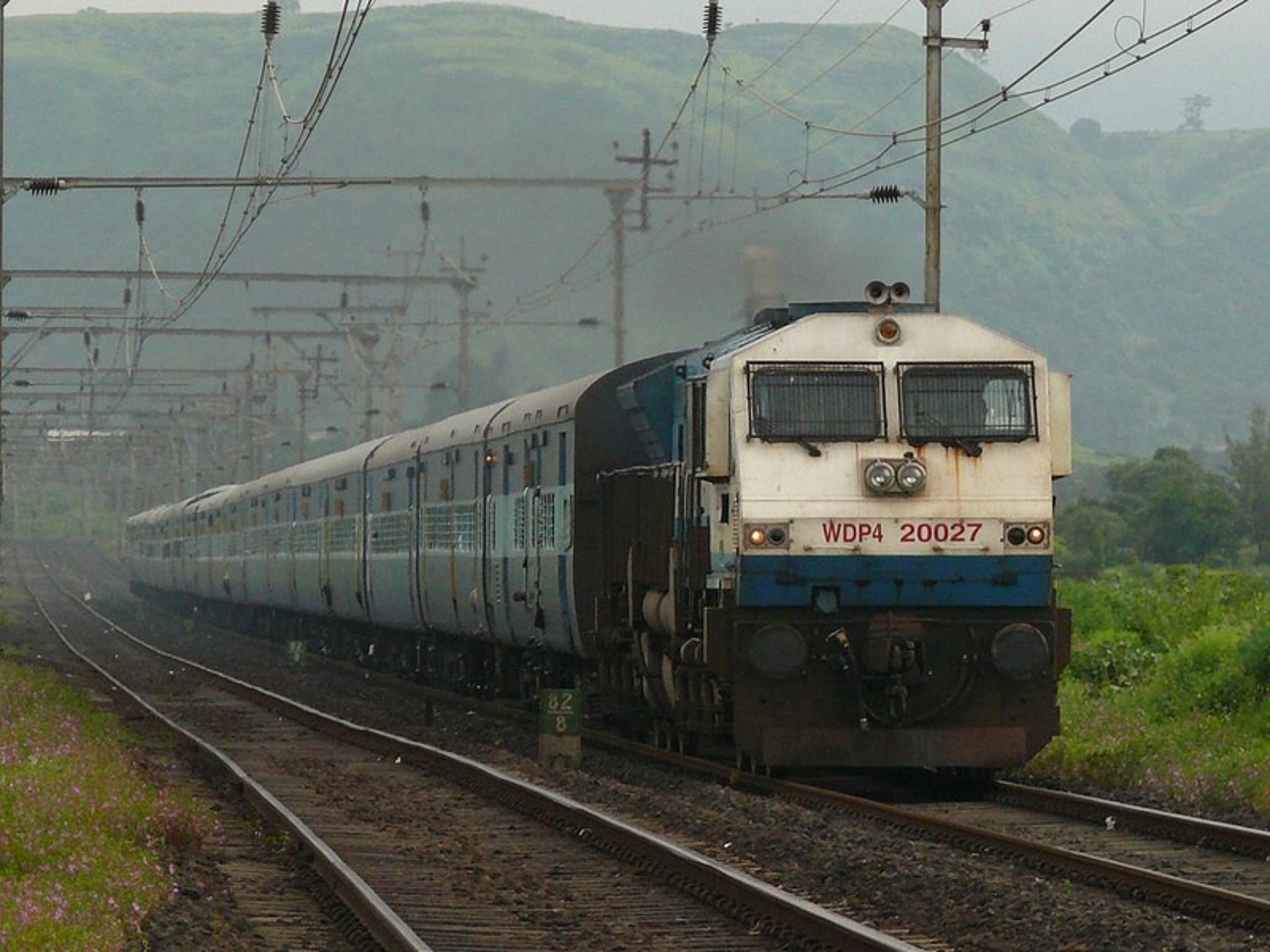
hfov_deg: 9.5
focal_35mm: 208
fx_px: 7631
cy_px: 476
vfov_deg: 7.1
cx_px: 635
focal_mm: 39.4
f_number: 3.6
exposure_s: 1/320
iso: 200
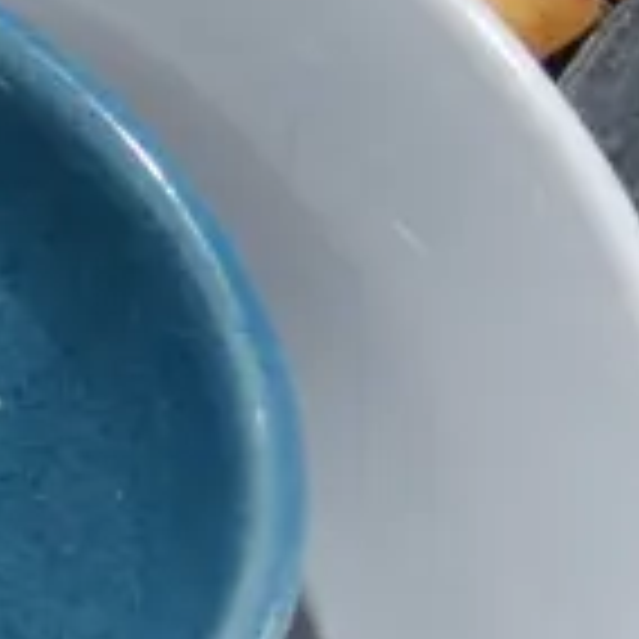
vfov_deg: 9.7
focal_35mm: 179
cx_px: -540
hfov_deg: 9.3
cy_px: -70
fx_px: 3738
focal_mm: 14
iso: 200
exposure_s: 1/80
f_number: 3.5
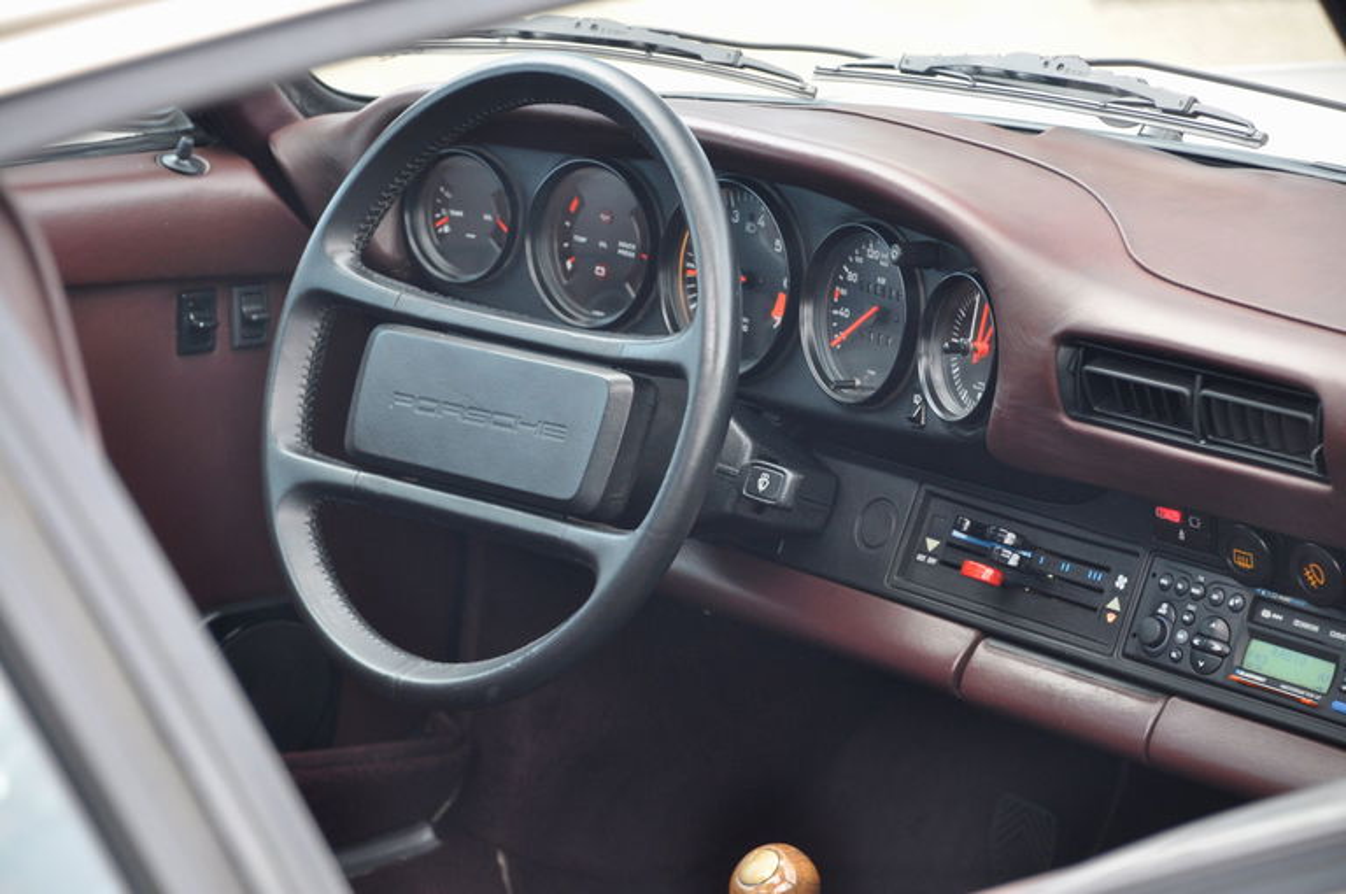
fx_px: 4761
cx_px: 673
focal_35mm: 128
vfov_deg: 10.7
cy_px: 447
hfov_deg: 16.1
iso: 500
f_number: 5.3
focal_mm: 85
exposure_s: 1/20
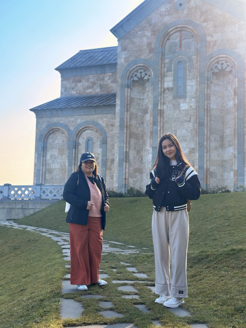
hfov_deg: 30.3
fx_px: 455
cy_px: 164
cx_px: 123
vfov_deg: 39.7
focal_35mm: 48
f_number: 1.78
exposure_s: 1/2160
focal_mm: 6.86
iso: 80
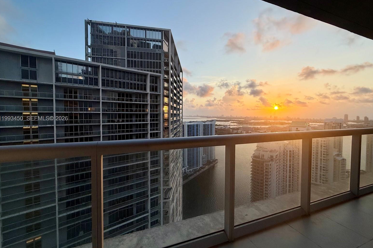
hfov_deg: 100.4
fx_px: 155
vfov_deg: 77.3
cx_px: 185
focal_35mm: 15
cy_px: 119
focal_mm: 2.22
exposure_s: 1/928
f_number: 2.2
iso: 50
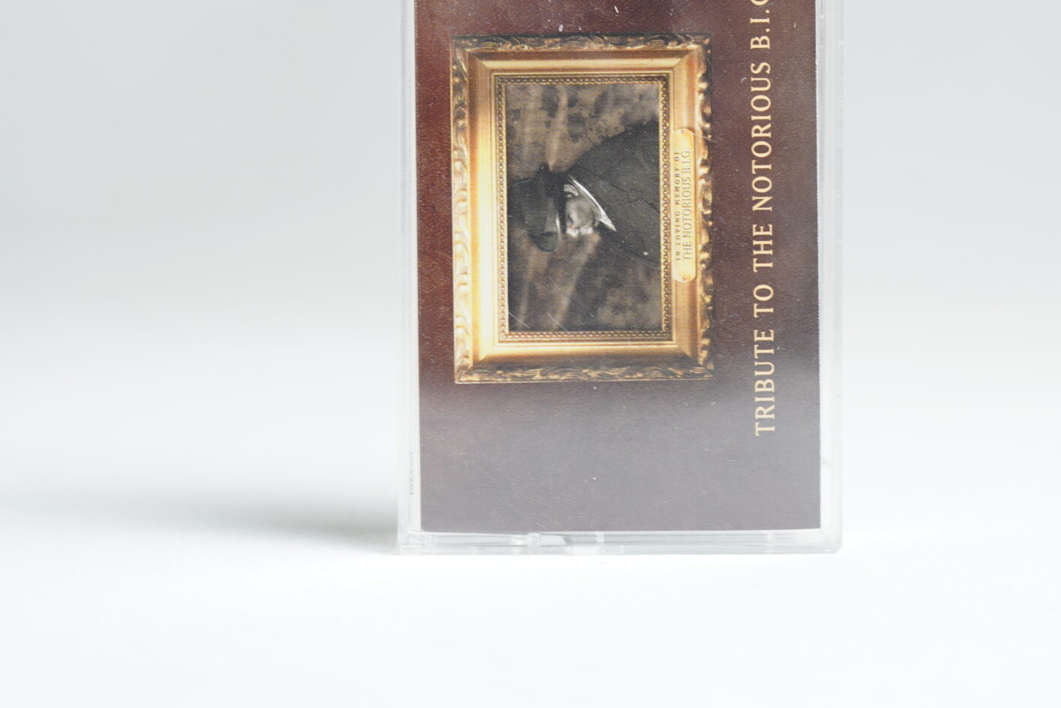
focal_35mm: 67
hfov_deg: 30.0
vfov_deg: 20.2
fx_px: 1975
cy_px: 209
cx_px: 600
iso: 200
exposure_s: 1/40
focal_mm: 37
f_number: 4
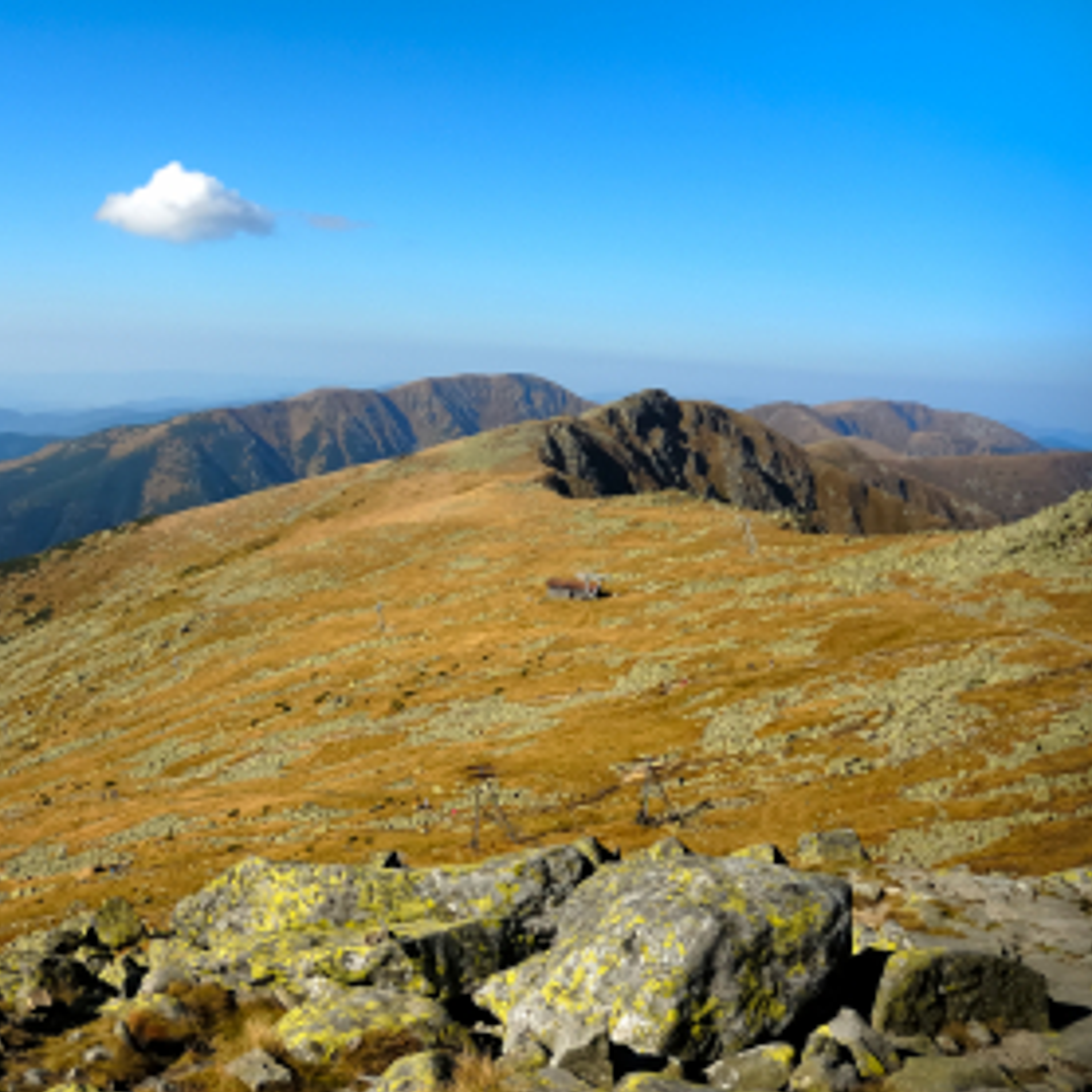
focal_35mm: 35
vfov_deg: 47.2
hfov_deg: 45.6
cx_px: 273
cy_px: 546
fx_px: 1249
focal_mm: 18
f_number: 3.5
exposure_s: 1/5000
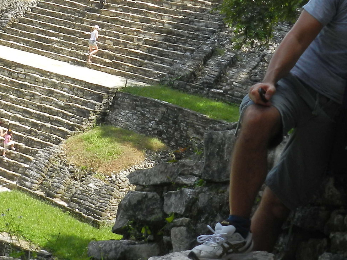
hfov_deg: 17.2
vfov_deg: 13.0
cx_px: 41
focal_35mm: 113
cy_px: 36
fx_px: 1133
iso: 160
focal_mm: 8.1
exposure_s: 1/500
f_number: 4.2
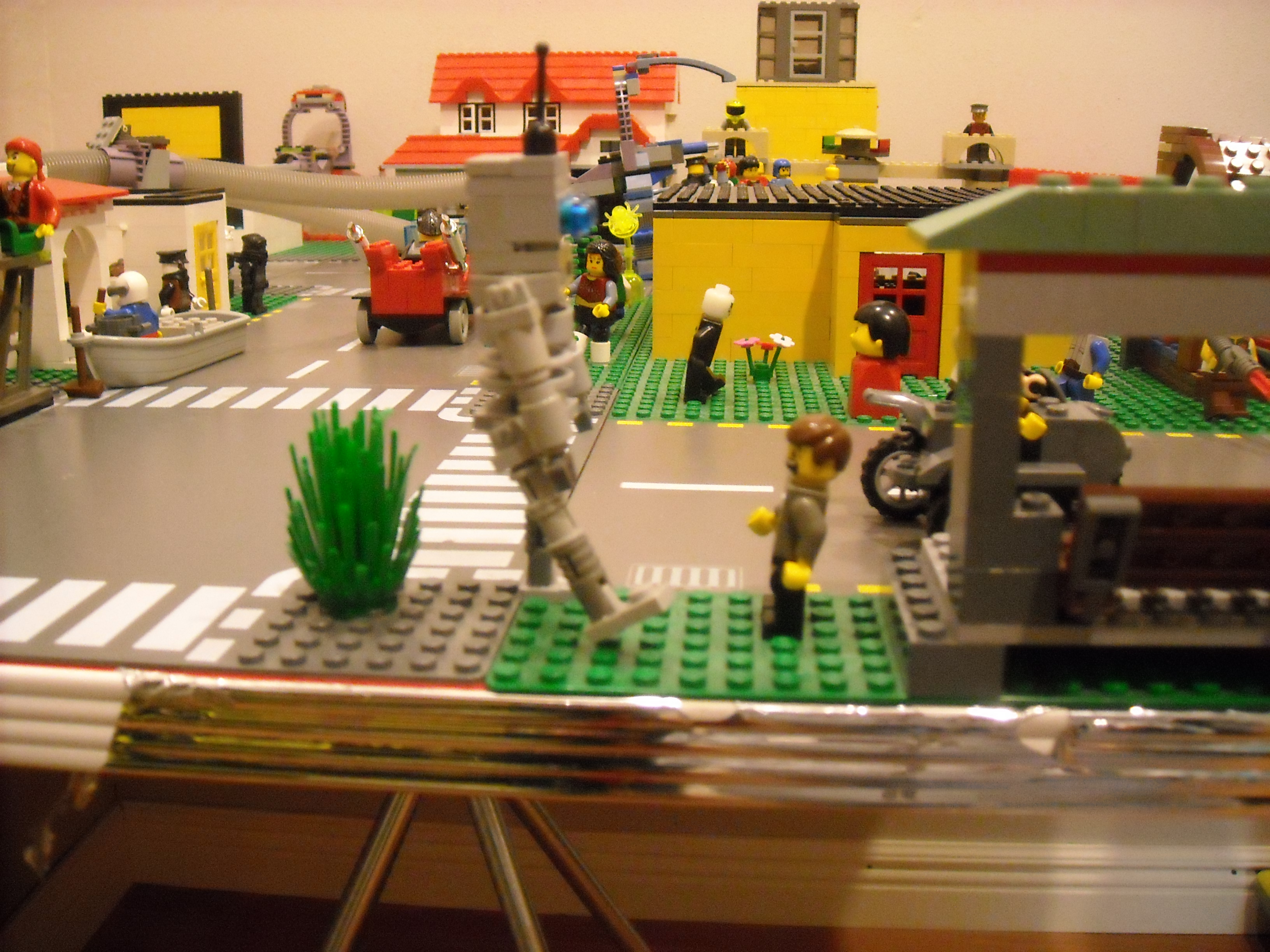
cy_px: 476
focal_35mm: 35
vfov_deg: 40.7
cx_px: 635
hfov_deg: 52.6
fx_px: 1284
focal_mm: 5.7
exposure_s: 1/20
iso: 800
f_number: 2.8
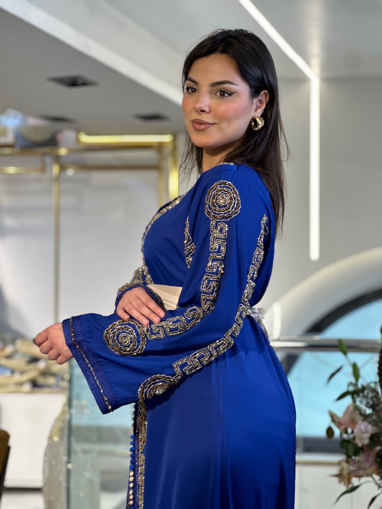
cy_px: 254
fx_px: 1133
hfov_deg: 19.1
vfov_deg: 25.3
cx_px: 191
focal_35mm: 77
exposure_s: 1/100
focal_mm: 9
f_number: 2.8
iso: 100
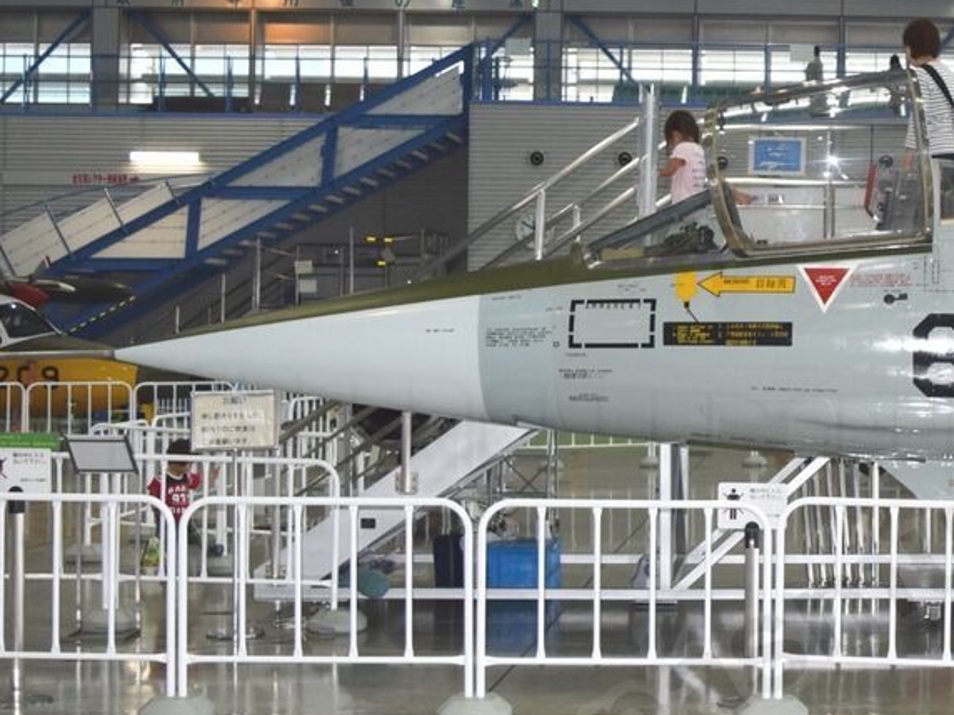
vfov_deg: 20.7
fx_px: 1957
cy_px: 329
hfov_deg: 25.9
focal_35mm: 71
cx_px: 972
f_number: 5
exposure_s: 1/100
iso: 800
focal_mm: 22
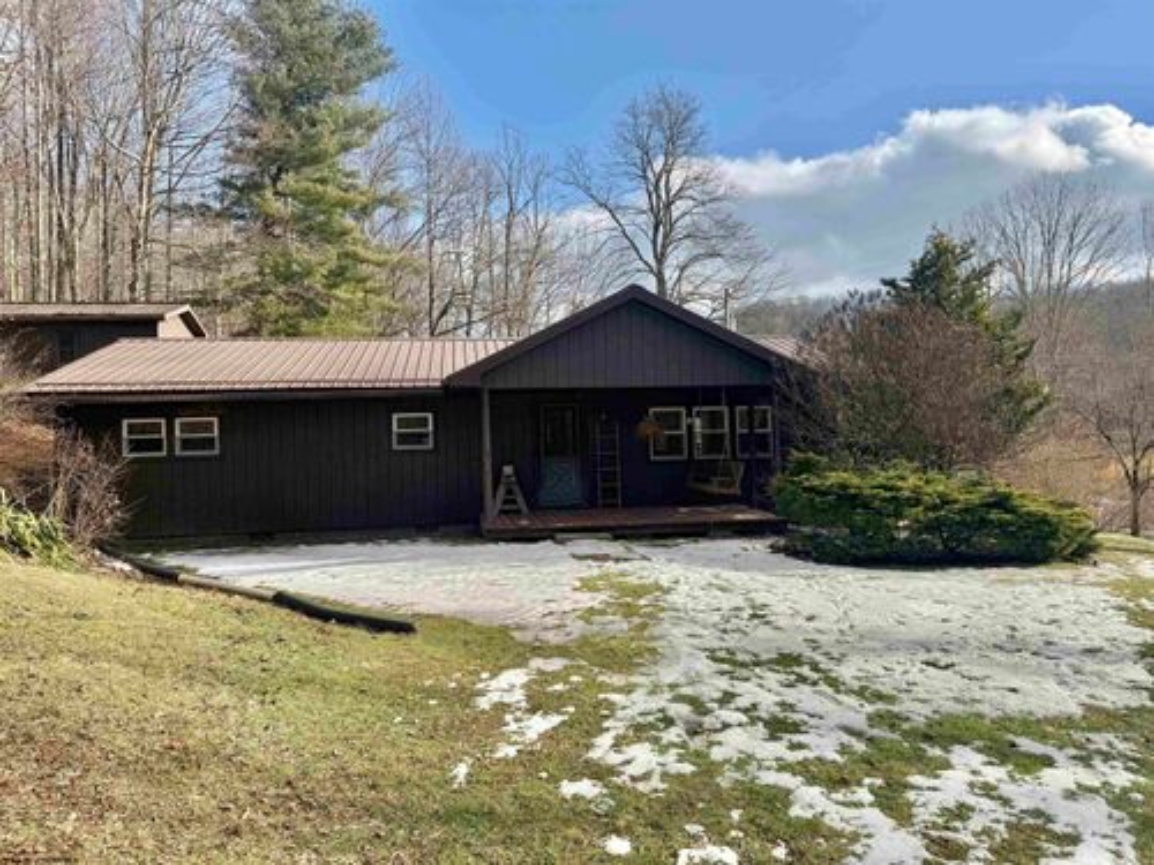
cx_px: 577
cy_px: 432
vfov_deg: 56.8
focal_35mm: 24
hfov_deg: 71.6
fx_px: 800
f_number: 1.78
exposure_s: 1/4167
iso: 80
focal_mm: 6.76
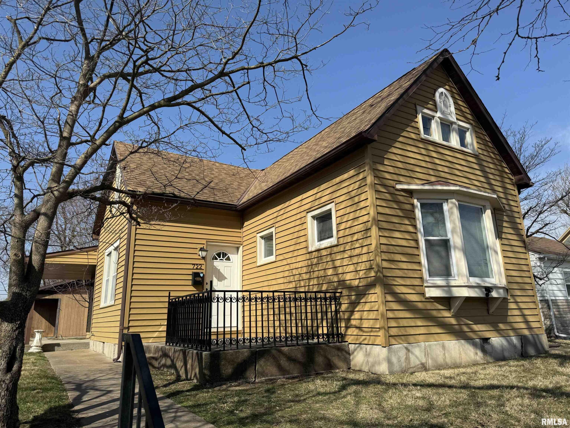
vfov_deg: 56.8
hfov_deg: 71.6
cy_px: 214
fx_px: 395
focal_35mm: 24
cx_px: 285
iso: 80
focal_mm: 6.86
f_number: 1.78
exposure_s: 1/4310
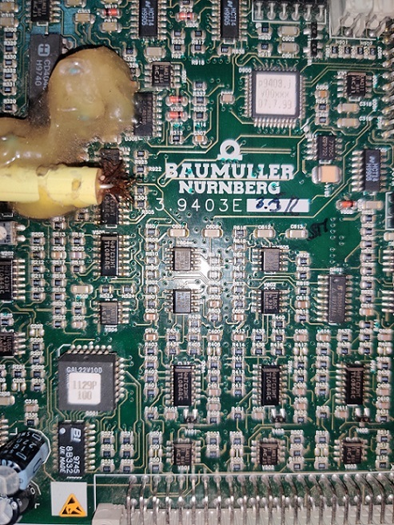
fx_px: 410
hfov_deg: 51.4
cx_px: 197
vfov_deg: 65.3
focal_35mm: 27
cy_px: 262
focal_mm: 4.75
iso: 200
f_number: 1.65
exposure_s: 1/100
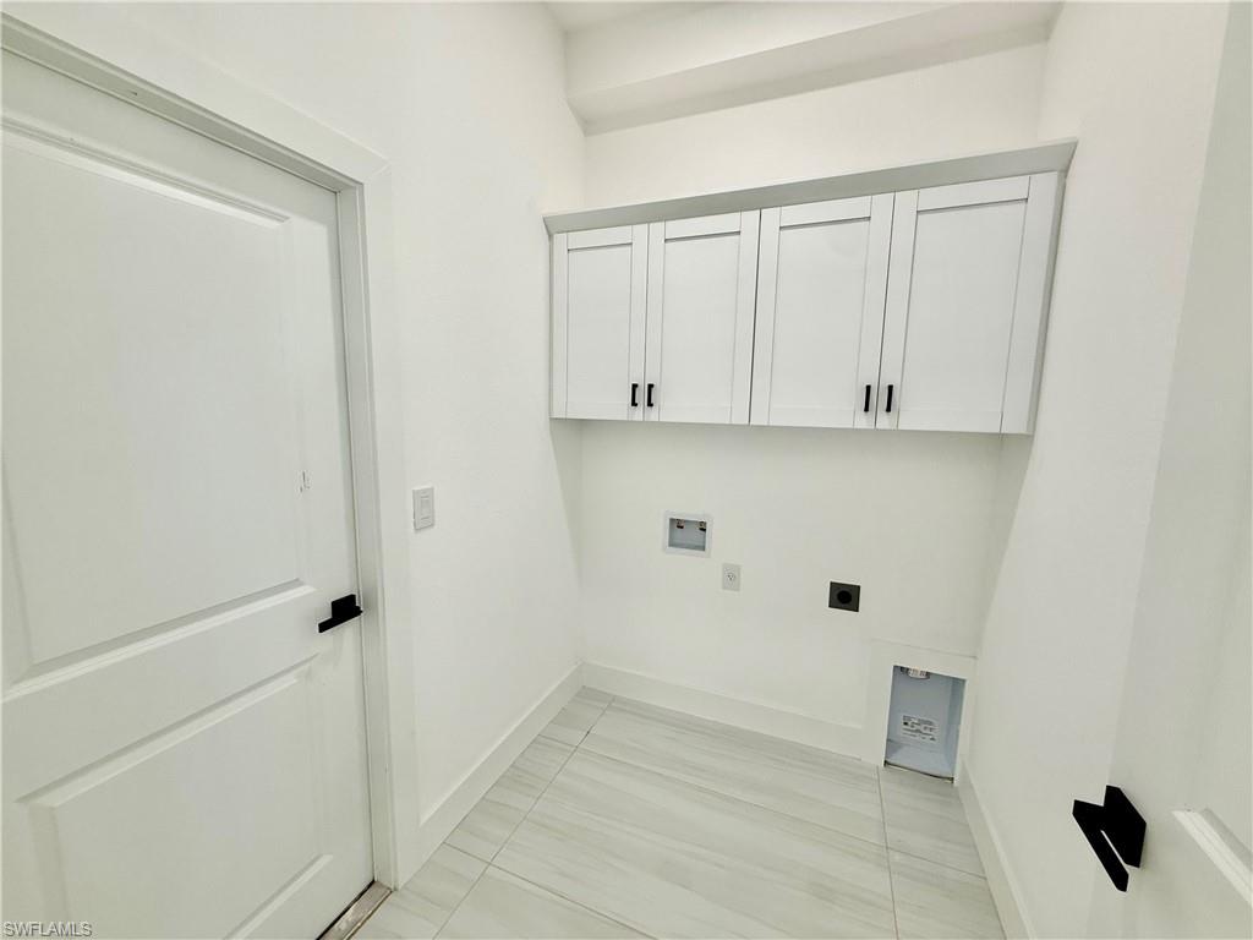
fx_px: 507
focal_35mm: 14
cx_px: 626
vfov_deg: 85.7
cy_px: 470
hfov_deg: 102.1
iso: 64
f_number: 2.2
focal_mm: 2.22
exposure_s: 1/120
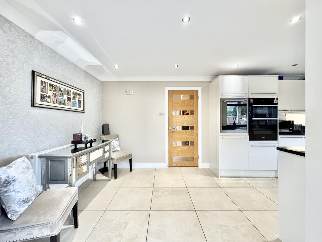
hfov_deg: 102.1
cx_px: 161
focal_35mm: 14
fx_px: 130
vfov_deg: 85.7
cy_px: 121
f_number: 2.2
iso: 320
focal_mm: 2.22
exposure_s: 1/100
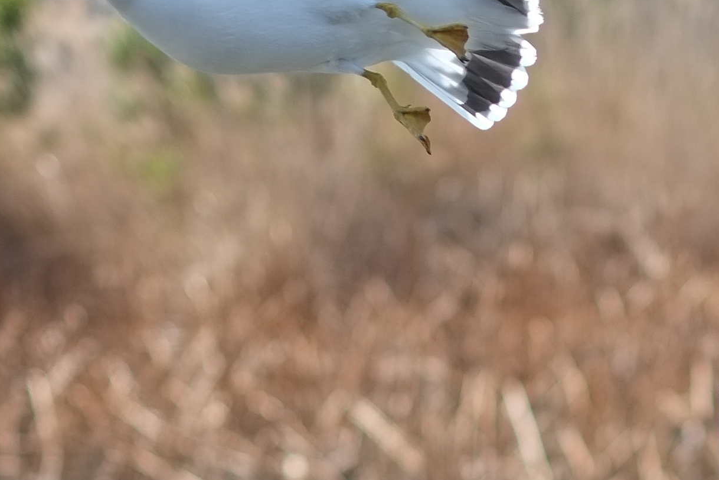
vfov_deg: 6.4
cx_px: 533
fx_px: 4254
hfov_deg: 9.6
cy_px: 625
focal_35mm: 213
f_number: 1.4
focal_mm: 35
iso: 200
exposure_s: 1/4000
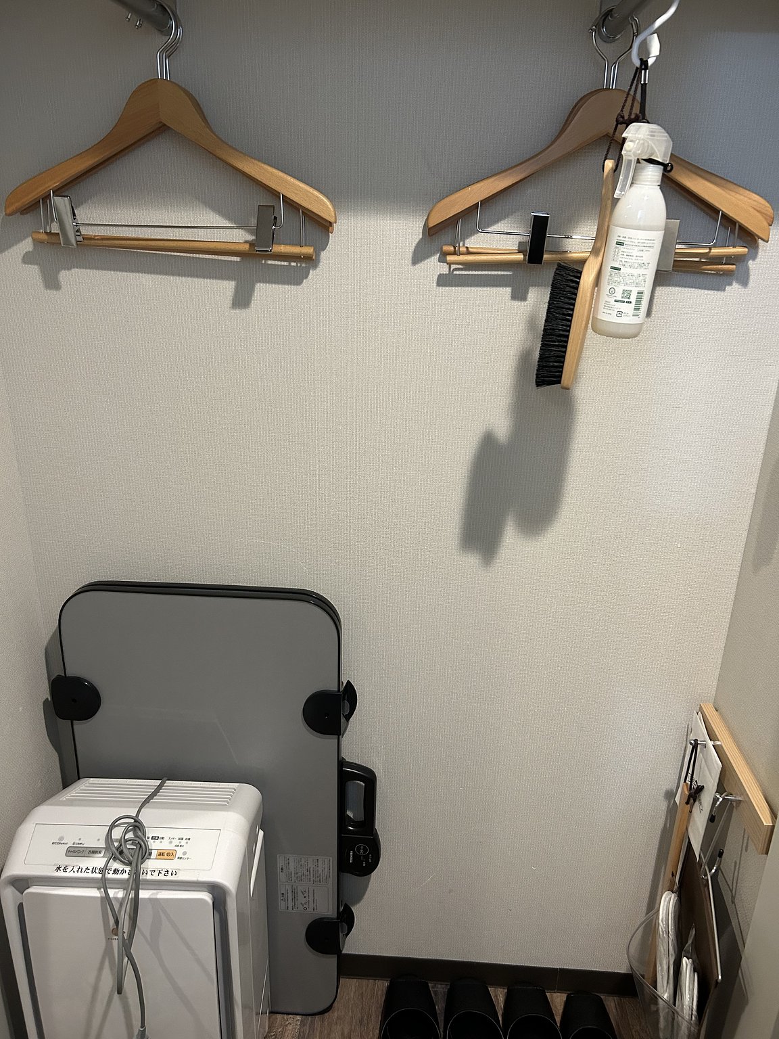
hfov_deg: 53.1
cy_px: 520
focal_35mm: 26
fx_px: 780
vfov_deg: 67.3
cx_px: 390
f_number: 1.5
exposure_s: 1/60
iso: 250
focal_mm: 5.7
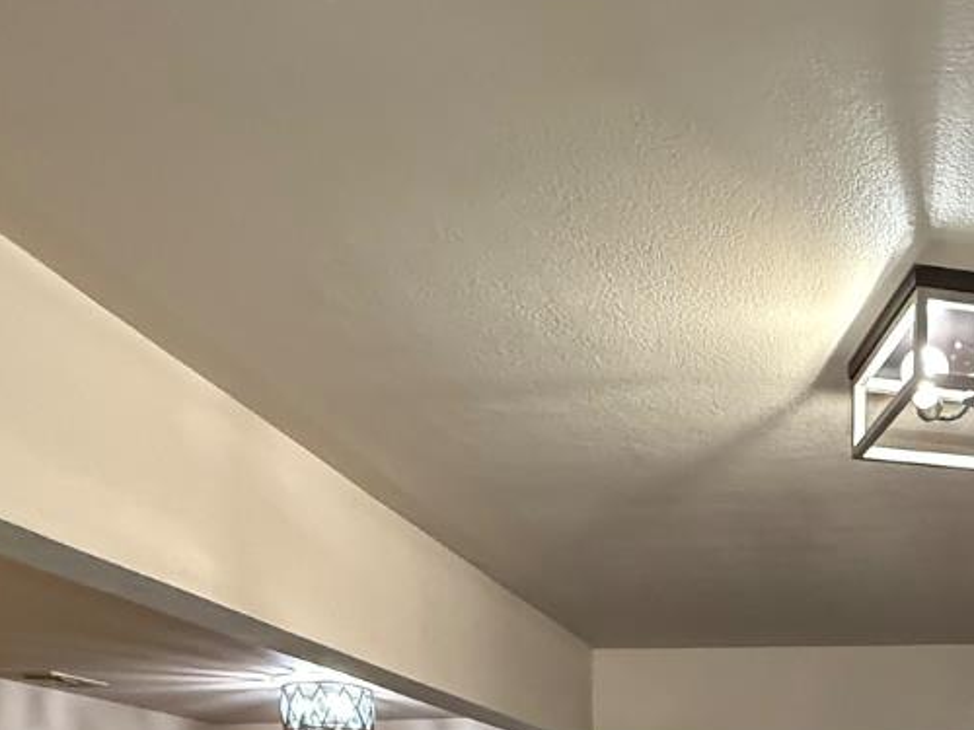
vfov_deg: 28.3
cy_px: 949
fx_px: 1182
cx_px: 818
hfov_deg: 42.2
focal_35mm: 42
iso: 1000
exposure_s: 1/60
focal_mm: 2.22
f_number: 2.2
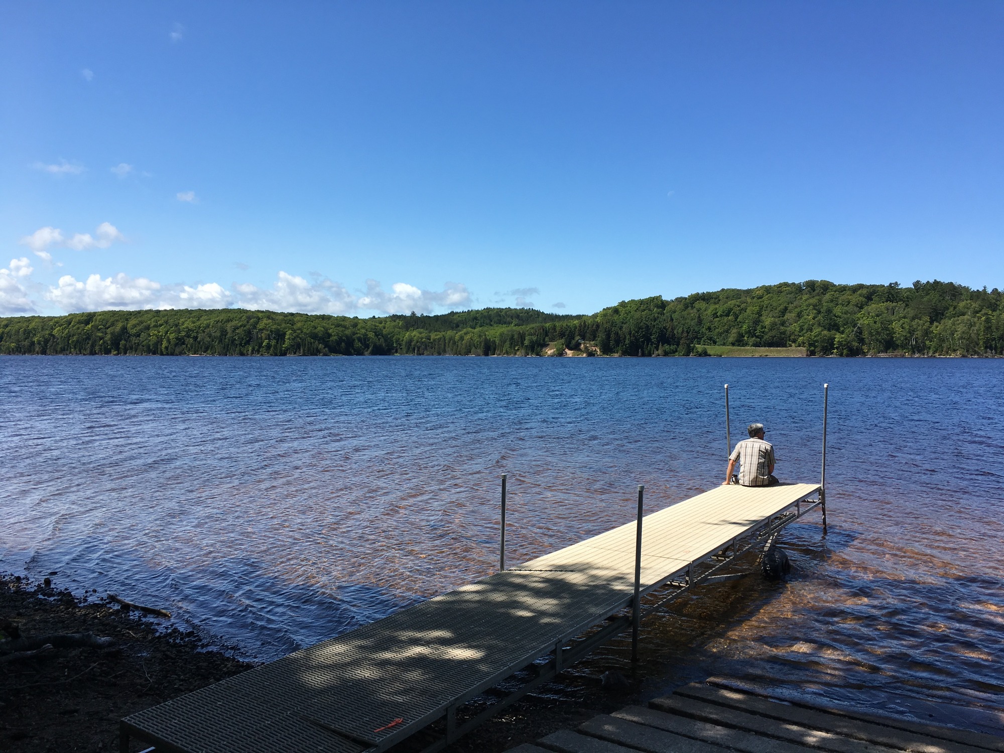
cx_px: 502
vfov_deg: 48.2
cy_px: 376
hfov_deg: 61.7
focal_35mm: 29
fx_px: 841
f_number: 2.2
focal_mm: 4.15
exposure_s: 1/1637
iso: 25
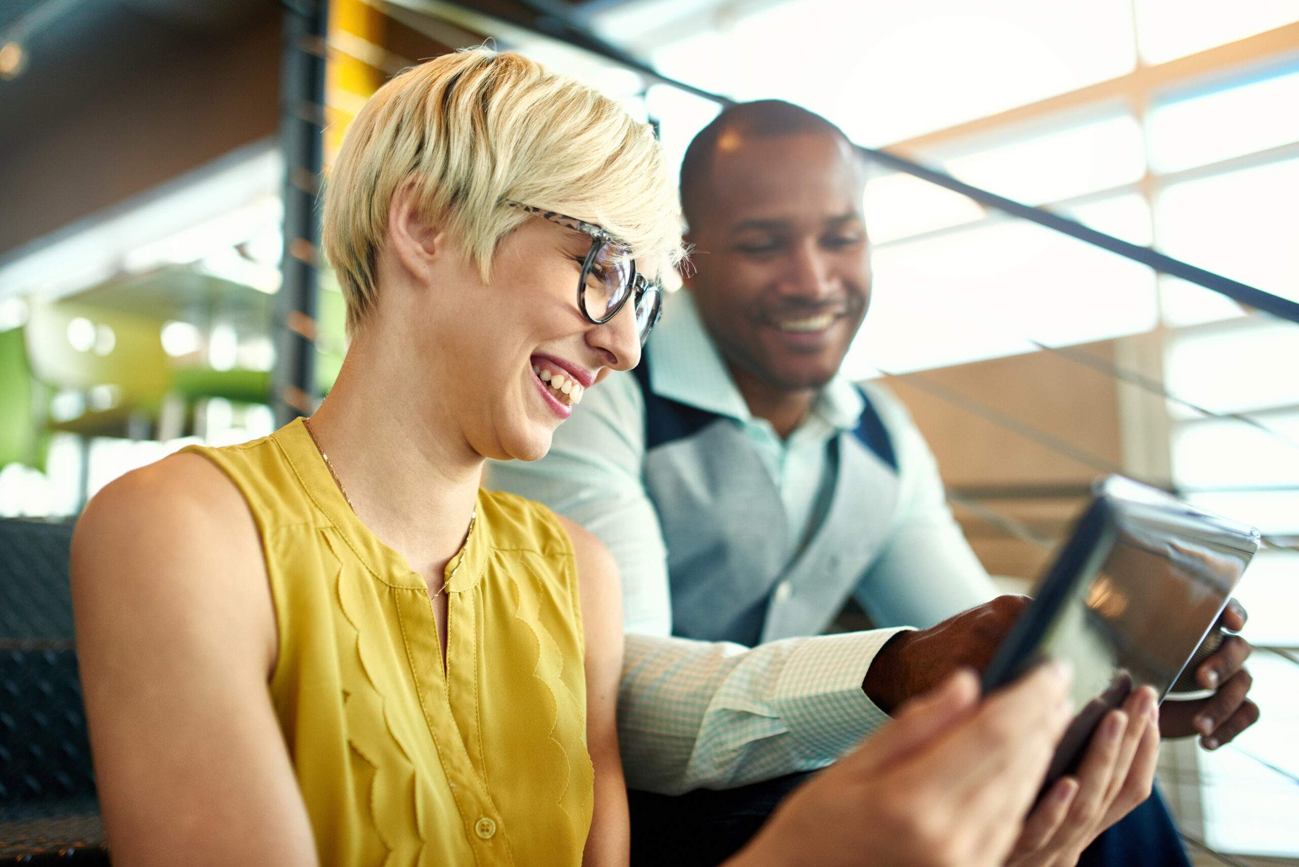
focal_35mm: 35
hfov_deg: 54.4
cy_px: 434
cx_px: 650
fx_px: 1263
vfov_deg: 37.9
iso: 400
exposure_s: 1/160
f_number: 1.8
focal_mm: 35
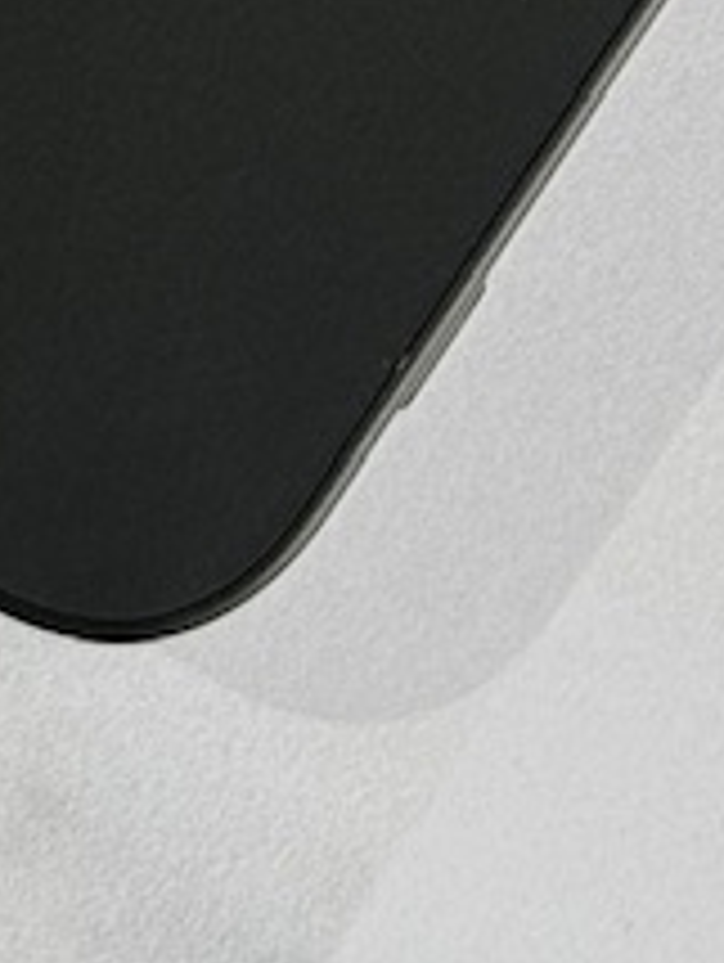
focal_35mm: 287
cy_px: -1764
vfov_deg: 6.4
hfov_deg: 5.2
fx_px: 7988
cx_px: 922
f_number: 1.78
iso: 64
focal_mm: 6.86
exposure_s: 1/7092
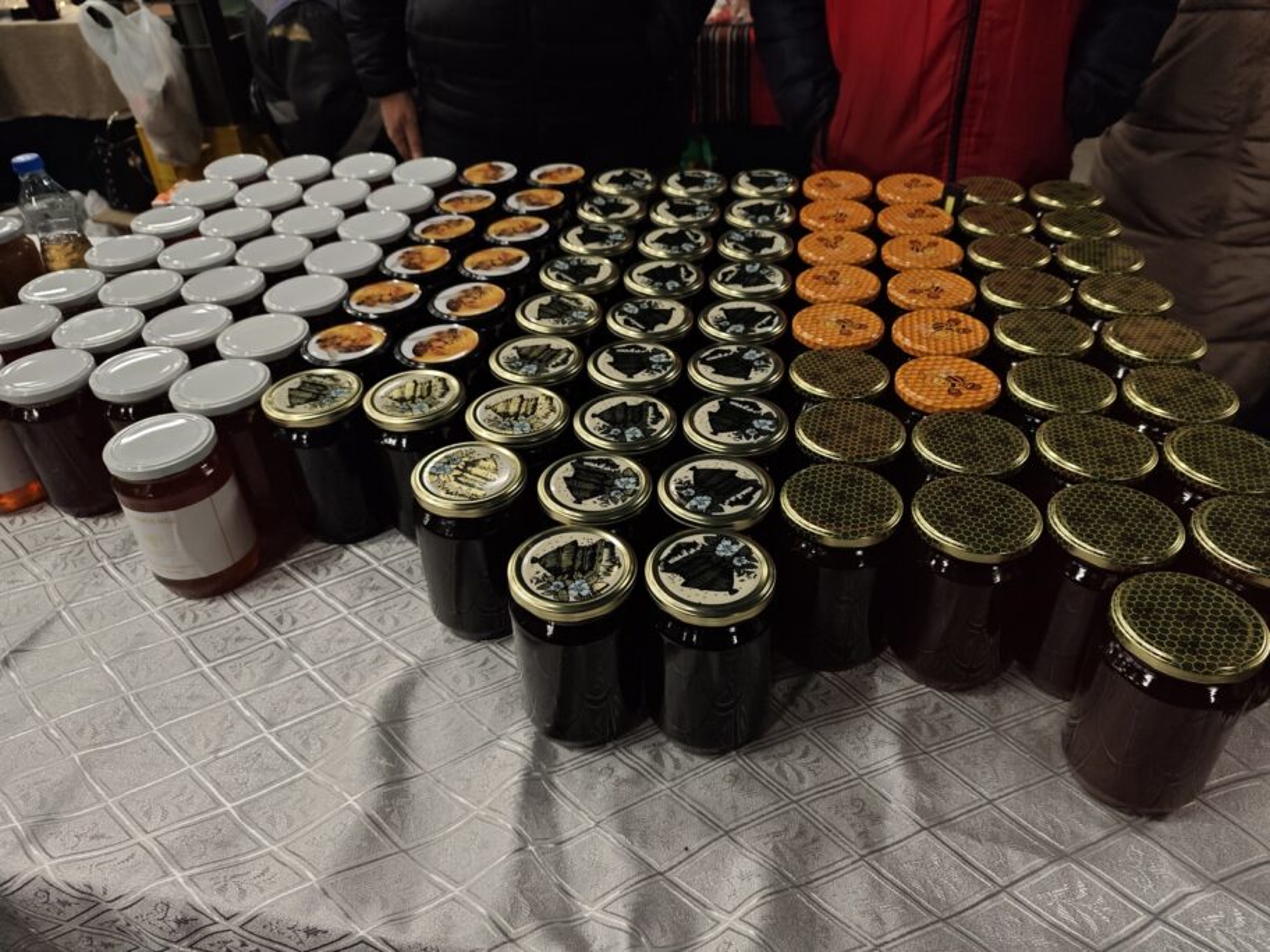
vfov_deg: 58.9
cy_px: 476
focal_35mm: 23
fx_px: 844
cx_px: 635
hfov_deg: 73.9
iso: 160
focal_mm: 6.55
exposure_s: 1/50
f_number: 1.6
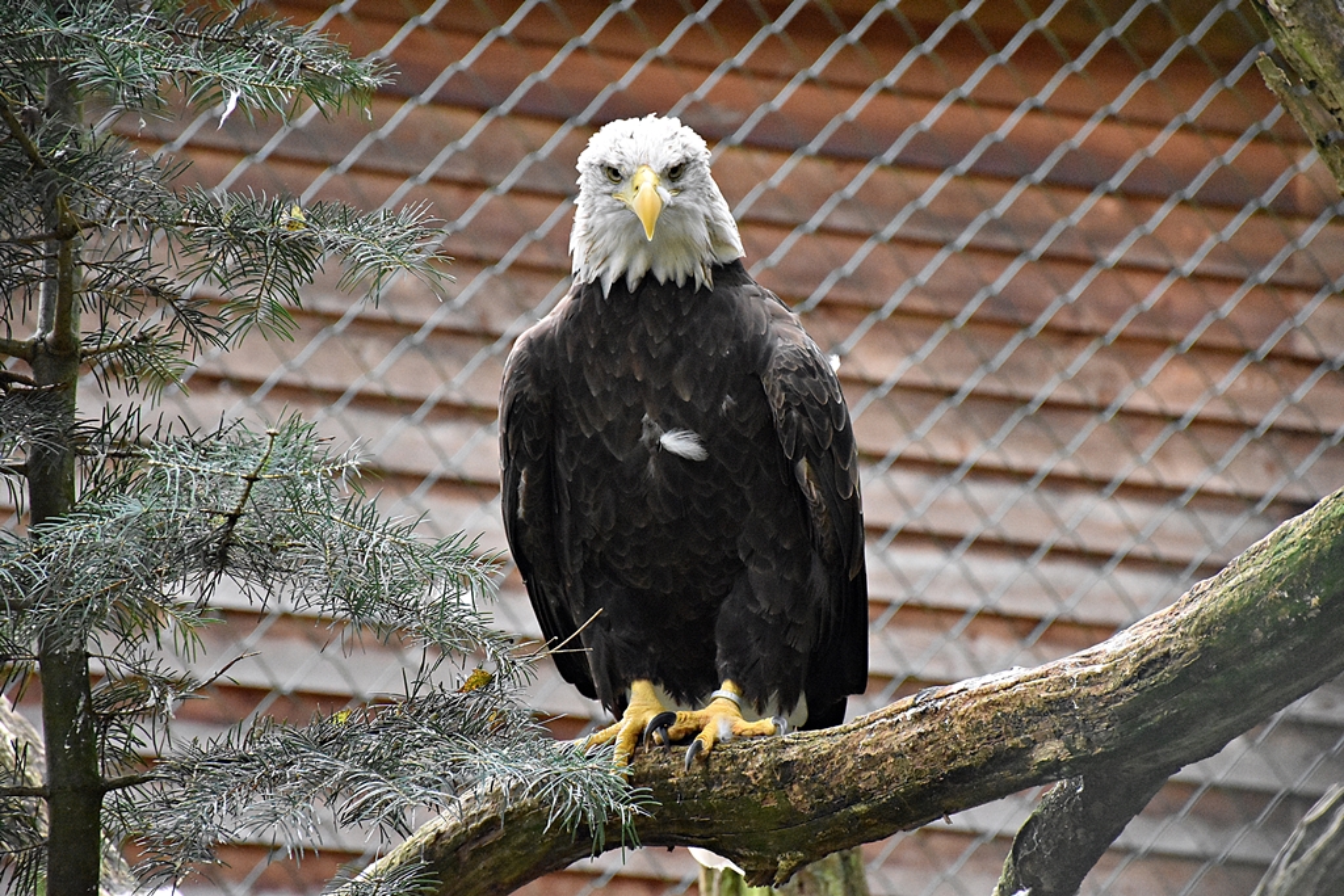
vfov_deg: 6.5
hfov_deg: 9.8
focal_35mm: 210
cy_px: 448
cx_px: 672
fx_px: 7841
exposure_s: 1/500
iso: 8000
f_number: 5.6
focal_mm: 140
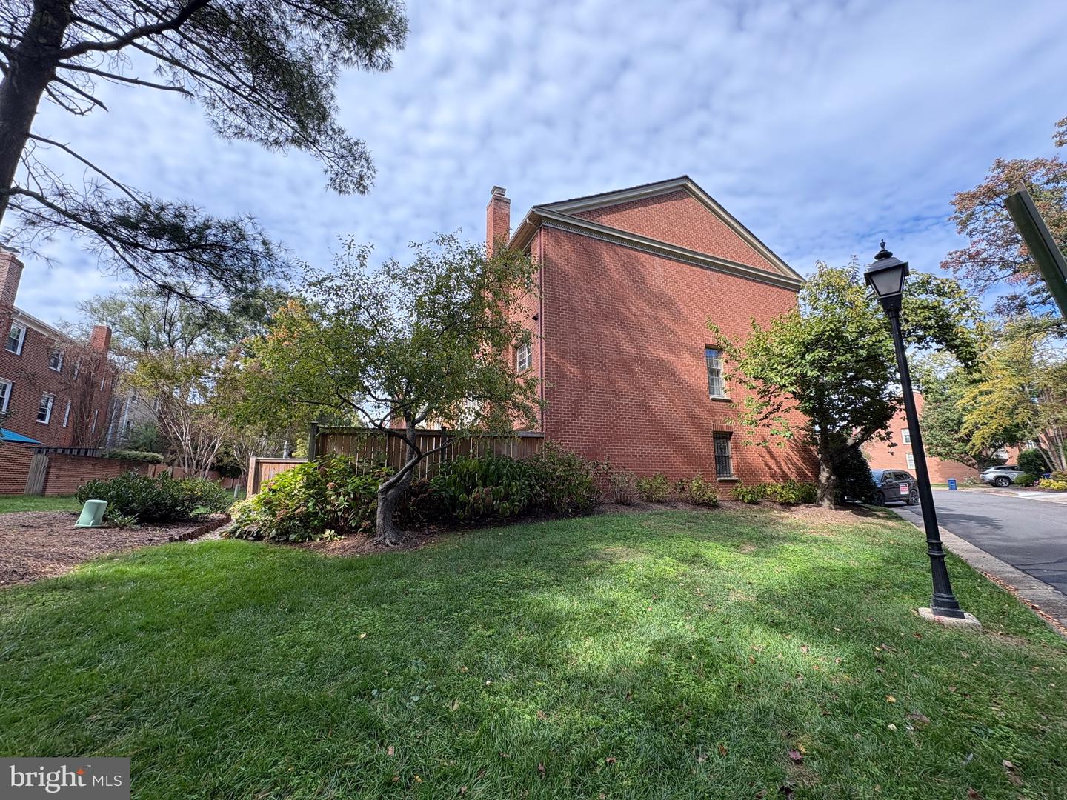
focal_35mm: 14
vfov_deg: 85.7
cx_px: 534
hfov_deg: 102.1
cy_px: 400
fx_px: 432
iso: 64
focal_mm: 2.22
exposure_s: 1/440
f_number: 2.2
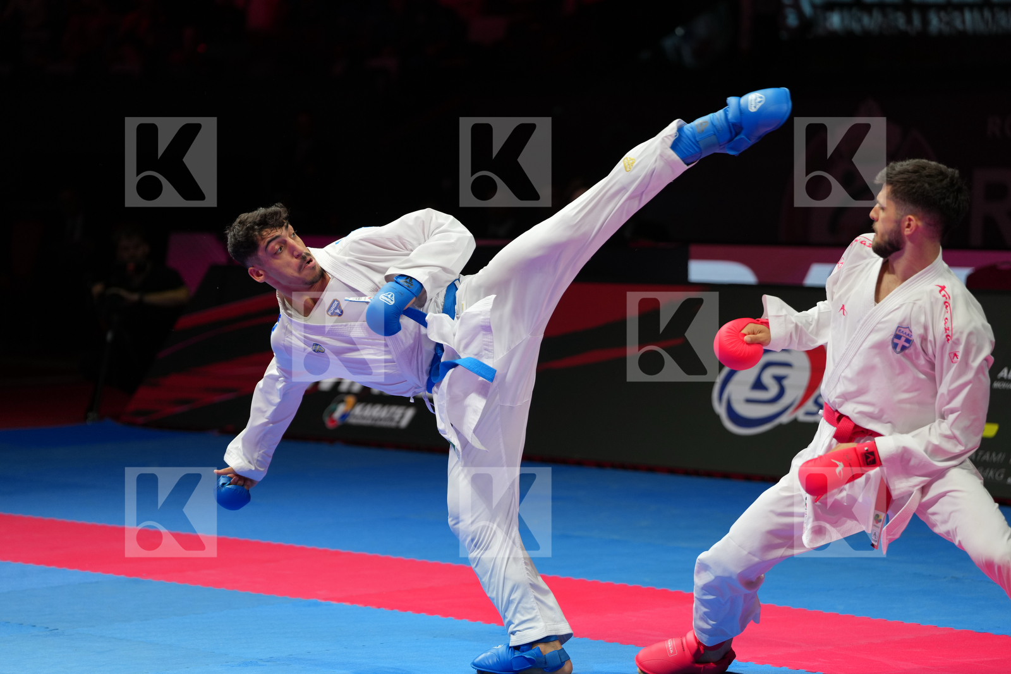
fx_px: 3846
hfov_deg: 15.0
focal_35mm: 137
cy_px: 337
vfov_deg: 10.0
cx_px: 506
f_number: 2.8
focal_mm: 137
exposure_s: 1/1000
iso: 640
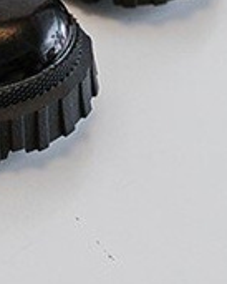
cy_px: -281
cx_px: -108
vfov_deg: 10.7
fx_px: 1384
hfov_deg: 9.1
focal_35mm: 165
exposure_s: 1/100
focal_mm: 40
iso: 500
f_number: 4
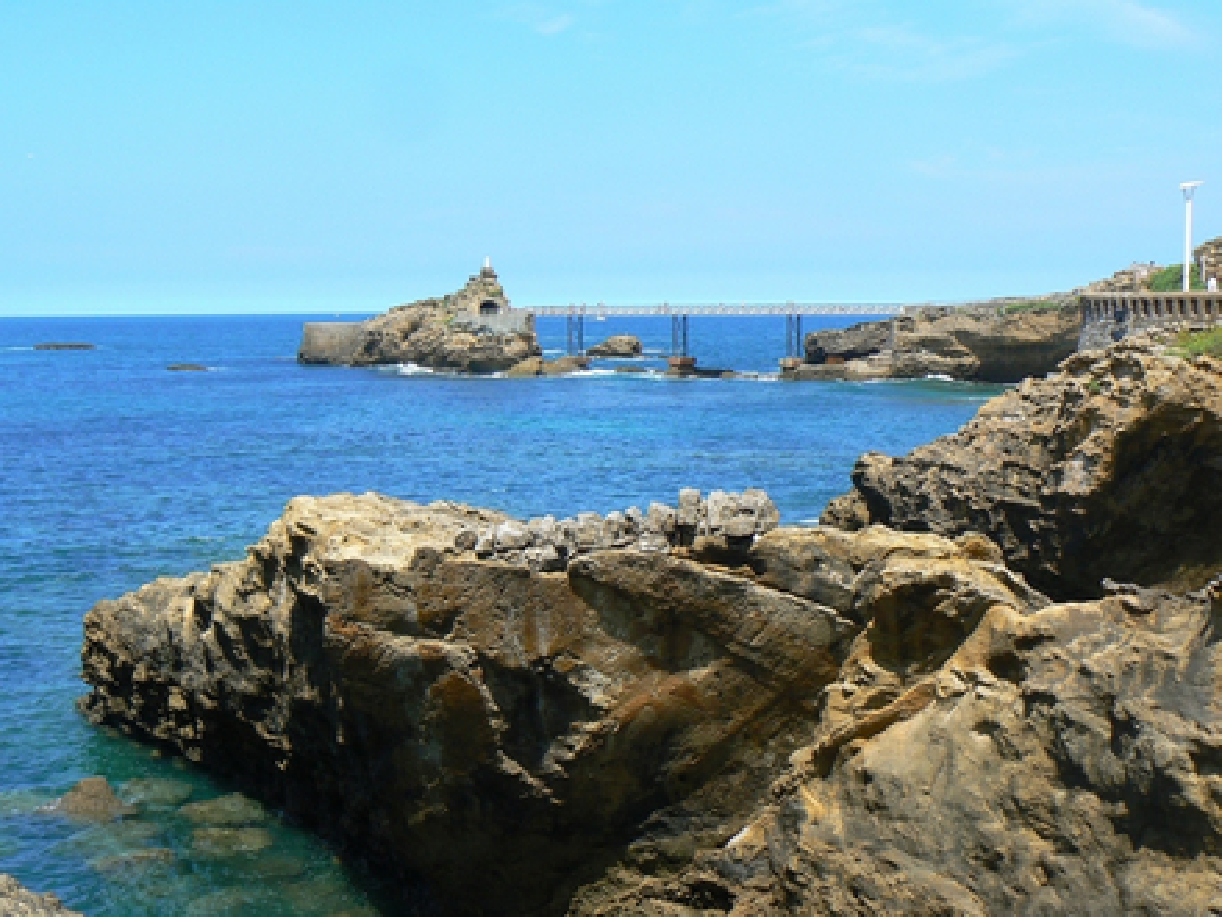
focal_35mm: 46
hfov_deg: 41.2
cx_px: 611
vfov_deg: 31.5
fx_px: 1624
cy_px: 458
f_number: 5.6
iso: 80
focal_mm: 7.6
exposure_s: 1/400
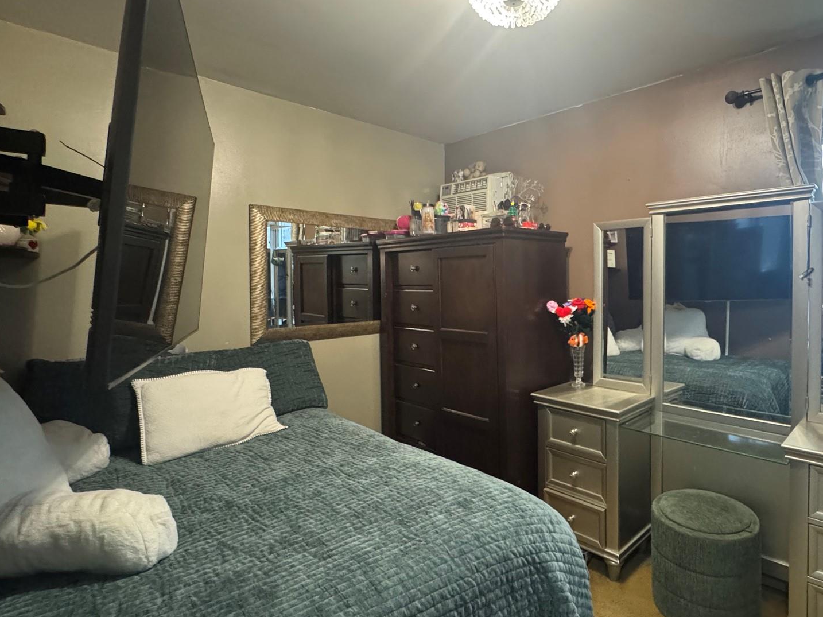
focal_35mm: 20
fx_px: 475
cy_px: 289
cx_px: 502
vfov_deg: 65.9
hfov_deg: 80.6
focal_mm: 2.22
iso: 1000
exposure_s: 1/40
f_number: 2.2
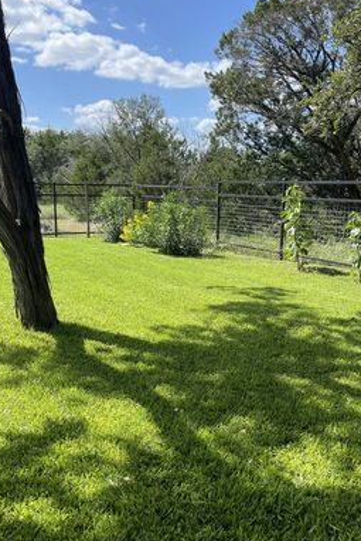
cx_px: 211
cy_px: 276
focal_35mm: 34
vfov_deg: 55.8
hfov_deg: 38.8
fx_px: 511
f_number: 1.6
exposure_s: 1/1715
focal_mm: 5.1
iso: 32
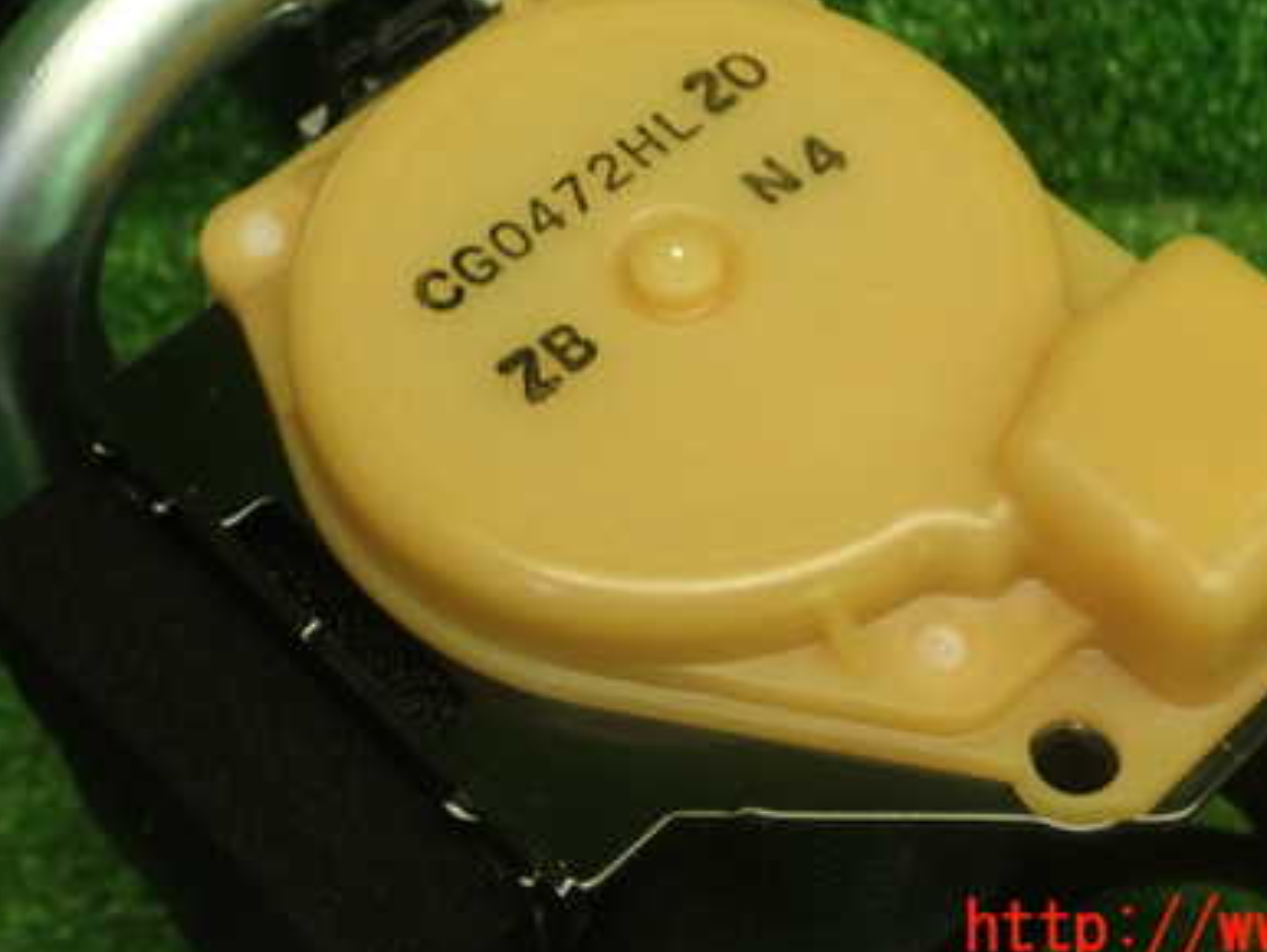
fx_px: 2674
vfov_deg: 20.0
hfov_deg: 26.6
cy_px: 233
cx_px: 722
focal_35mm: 73
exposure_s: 1/50
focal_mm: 8.4
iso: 320
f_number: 3.1
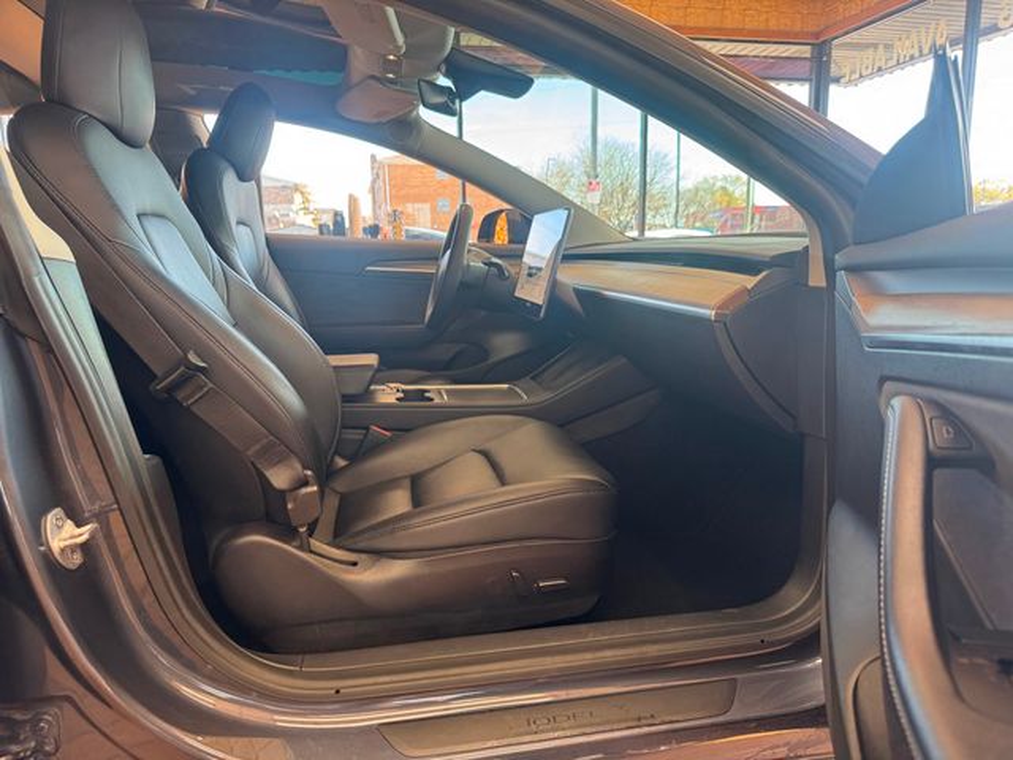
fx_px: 702
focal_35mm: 24
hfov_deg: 71.6
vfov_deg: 56.8
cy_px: 380
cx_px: 506
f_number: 1.78
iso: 100
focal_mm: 6.76
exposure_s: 1/120
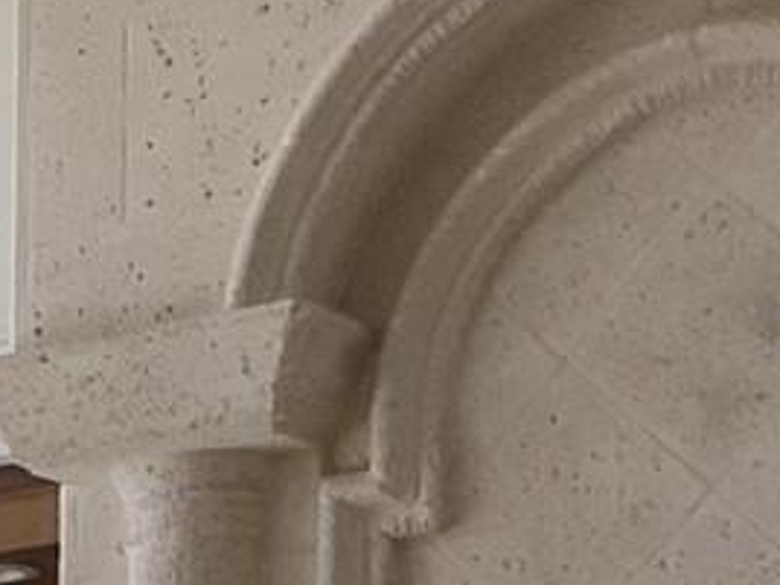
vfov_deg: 7.4
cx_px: -1109
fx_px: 4169
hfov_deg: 9.5
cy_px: 1496
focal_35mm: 185
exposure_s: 1/120
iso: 40
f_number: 2.4
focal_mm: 3.3
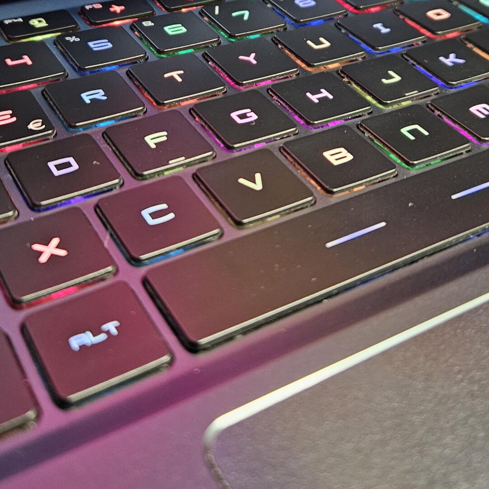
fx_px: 767
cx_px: 221
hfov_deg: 35.3
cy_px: 67
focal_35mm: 48
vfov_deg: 33.8
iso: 500
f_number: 1.8
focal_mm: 5.4
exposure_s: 1/25
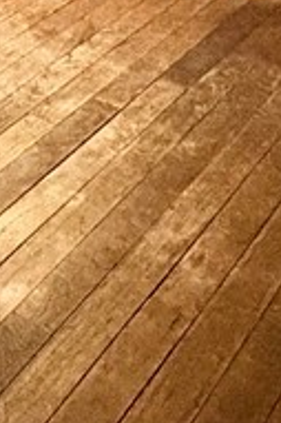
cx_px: -296
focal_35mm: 78
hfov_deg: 14.3
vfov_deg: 21.2
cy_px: -244
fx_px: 915
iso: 1250
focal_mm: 2.22
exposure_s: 1/30
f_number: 2.2
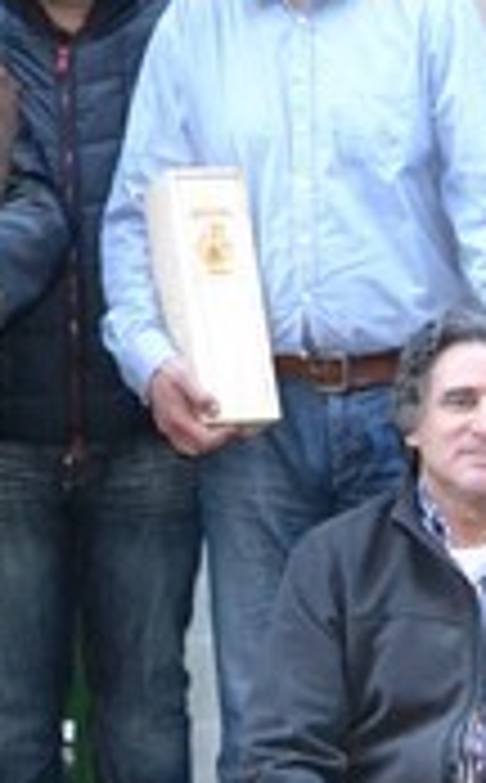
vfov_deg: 13.5
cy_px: 358
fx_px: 3301
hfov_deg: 8.4
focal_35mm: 155
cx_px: 472
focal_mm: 22
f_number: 3.8
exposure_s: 1/60
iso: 3200
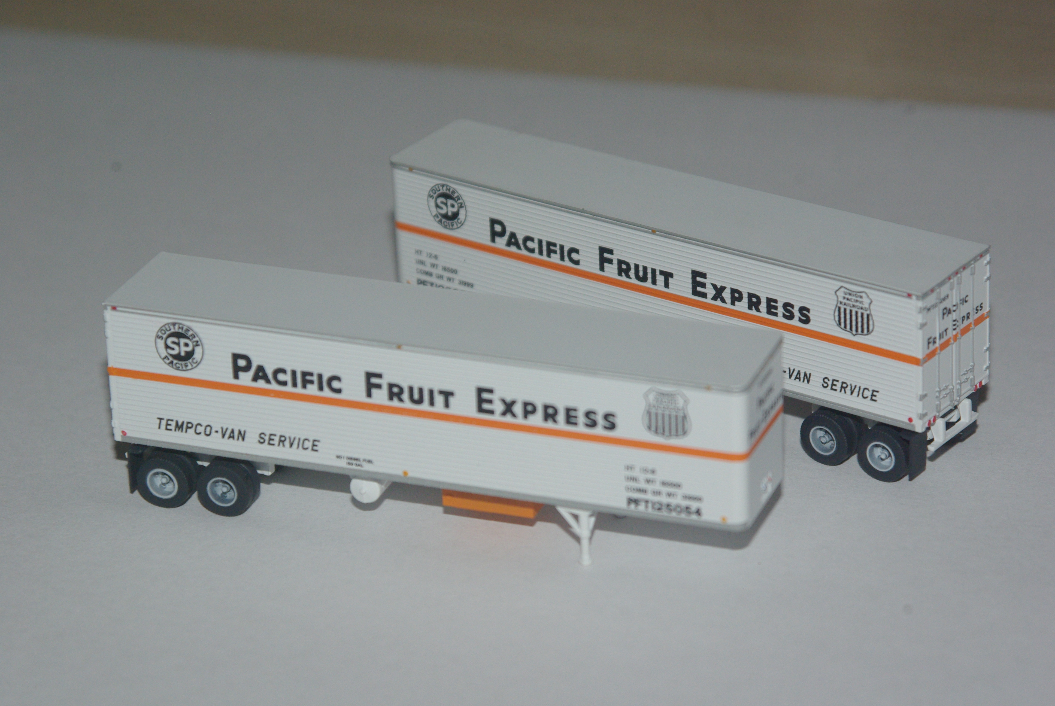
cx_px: 528
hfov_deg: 13.0
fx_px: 4621
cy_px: 353
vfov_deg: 8.7
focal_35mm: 158
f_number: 8
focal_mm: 105
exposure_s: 1/125
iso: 800
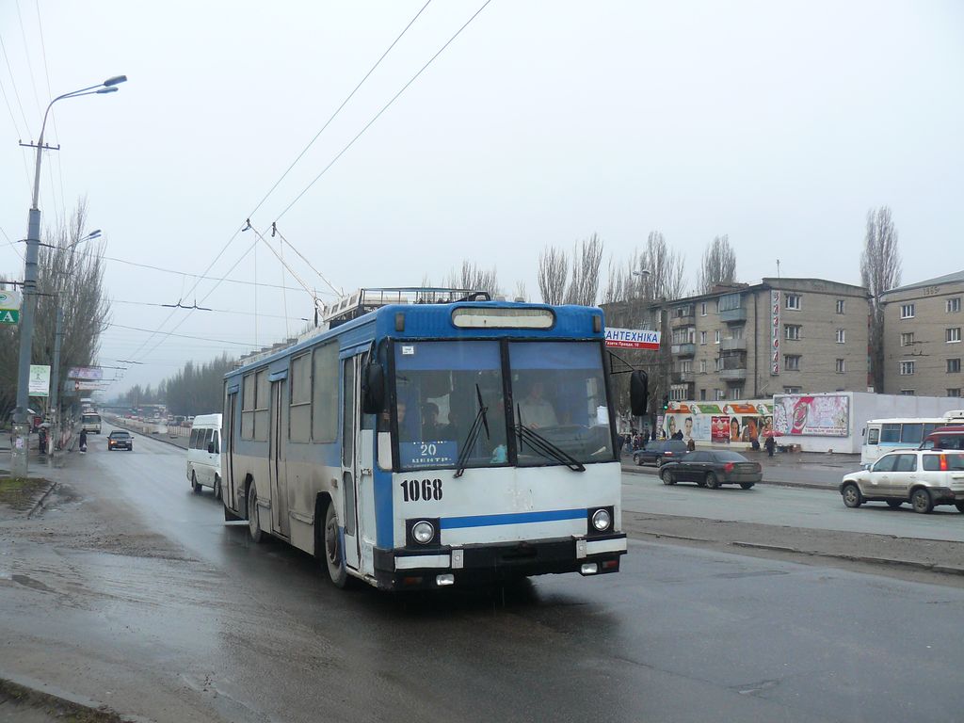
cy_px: 362
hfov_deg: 51.4
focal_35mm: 36
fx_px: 1003
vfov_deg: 39.7
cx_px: 482
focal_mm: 6
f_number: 2.8
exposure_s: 1/250
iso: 125
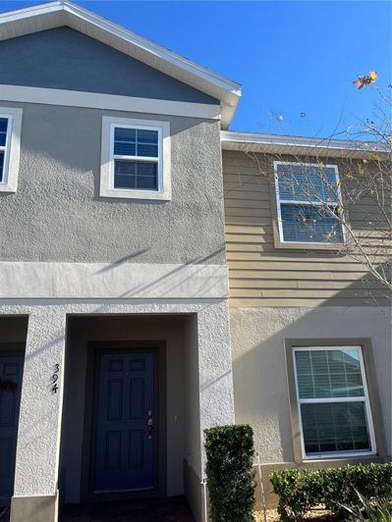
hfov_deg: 53.1
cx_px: 196
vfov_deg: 67.3
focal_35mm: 26
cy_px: 261
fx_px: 393
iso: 50
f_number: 1.6
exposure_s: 1/2062
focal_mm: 5.1
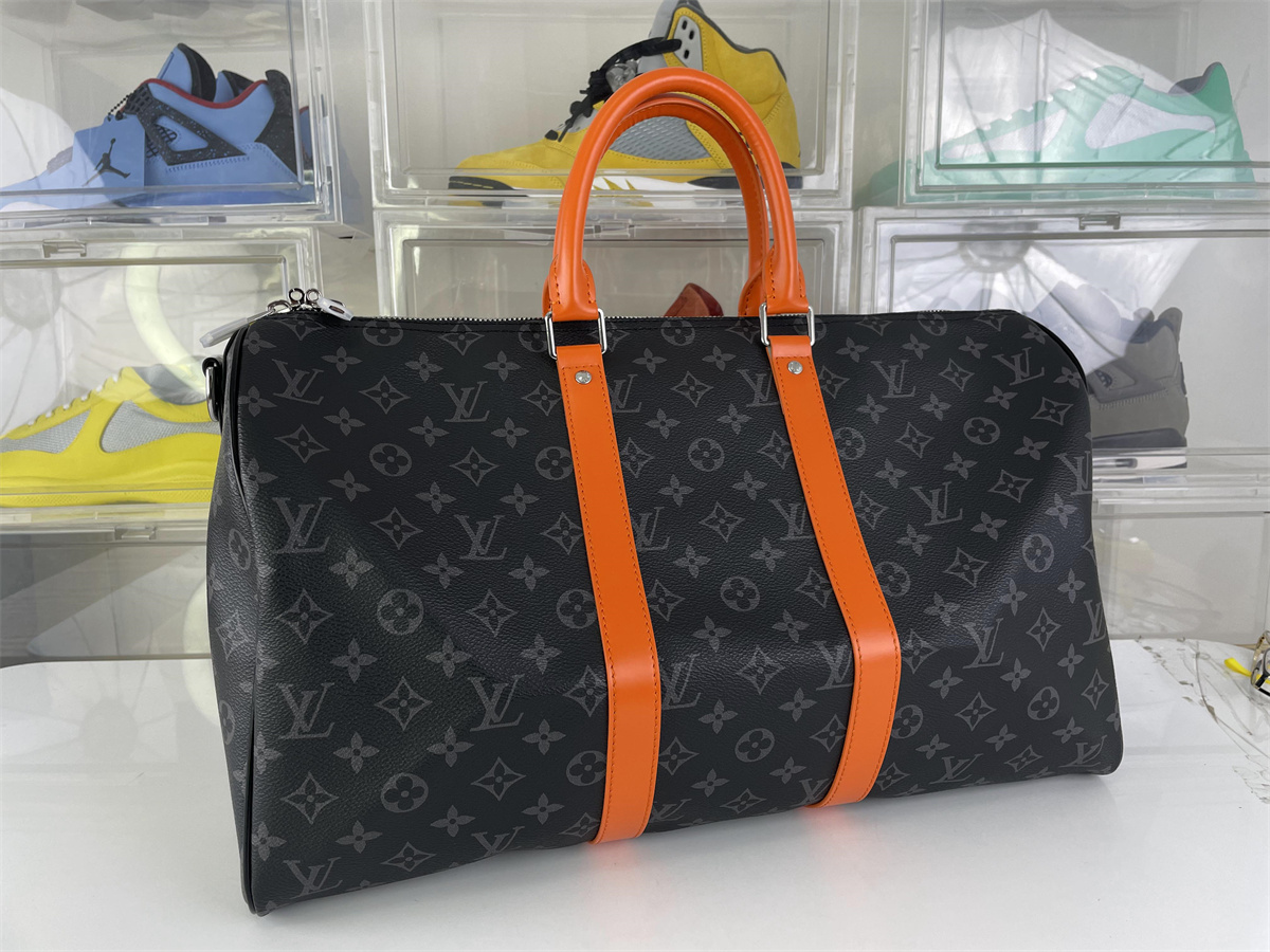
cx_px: 635
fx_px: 954
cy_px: 476
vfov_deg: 53.1
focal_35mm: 26
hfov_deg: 67.3
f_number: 1.6
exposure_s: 1/100
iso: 50
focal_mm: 4.2
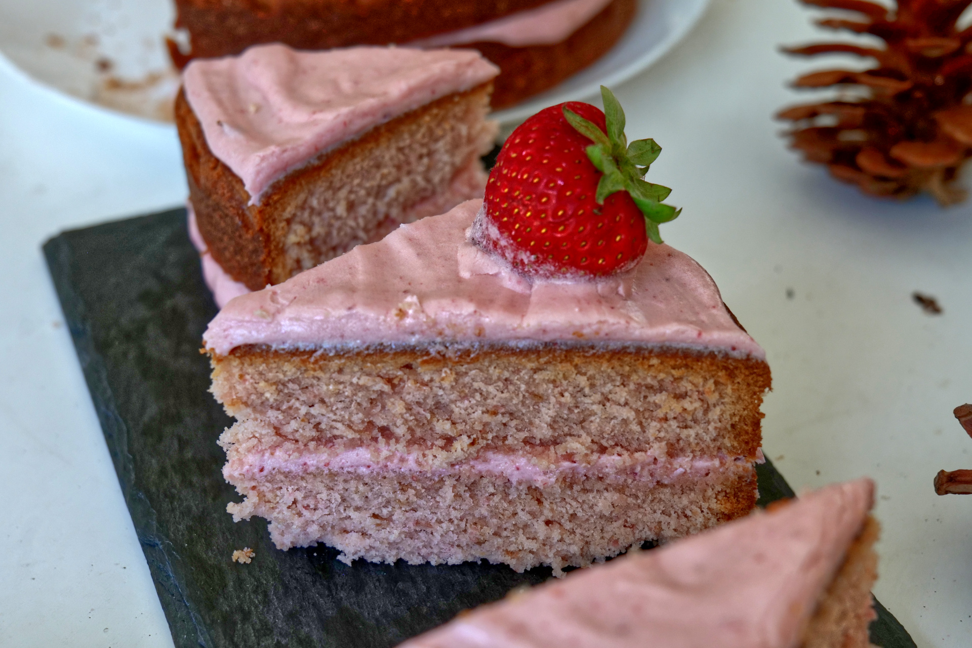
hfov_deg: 33.4
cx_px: 486
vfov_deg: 22.6
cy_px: 324
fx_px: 1620
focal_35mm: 60
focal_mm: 60
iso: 1600
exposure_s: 1/80
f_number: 7.1
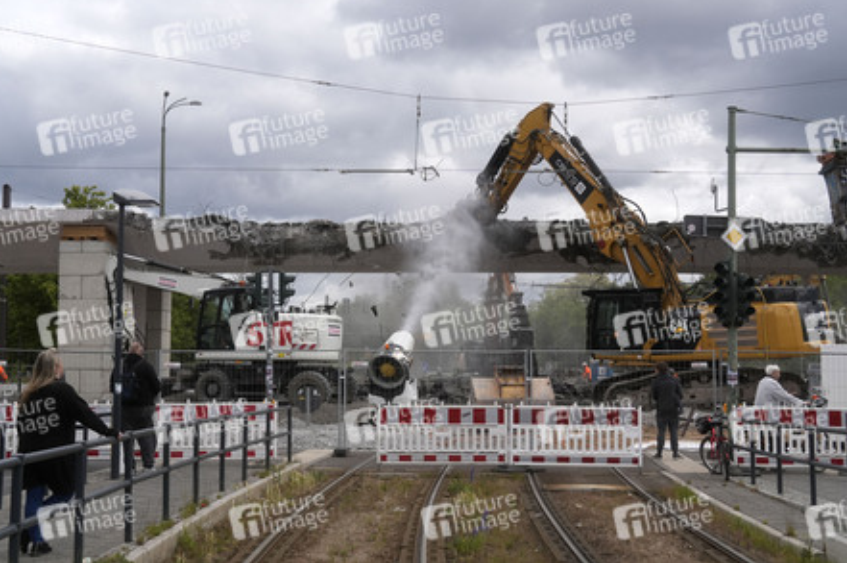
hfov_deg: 42.8
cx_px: 420
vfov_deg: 29.2
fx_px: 1081
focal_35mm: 46
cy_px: 277
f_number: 6.3
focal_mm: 30
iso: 640
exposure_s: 1/2500
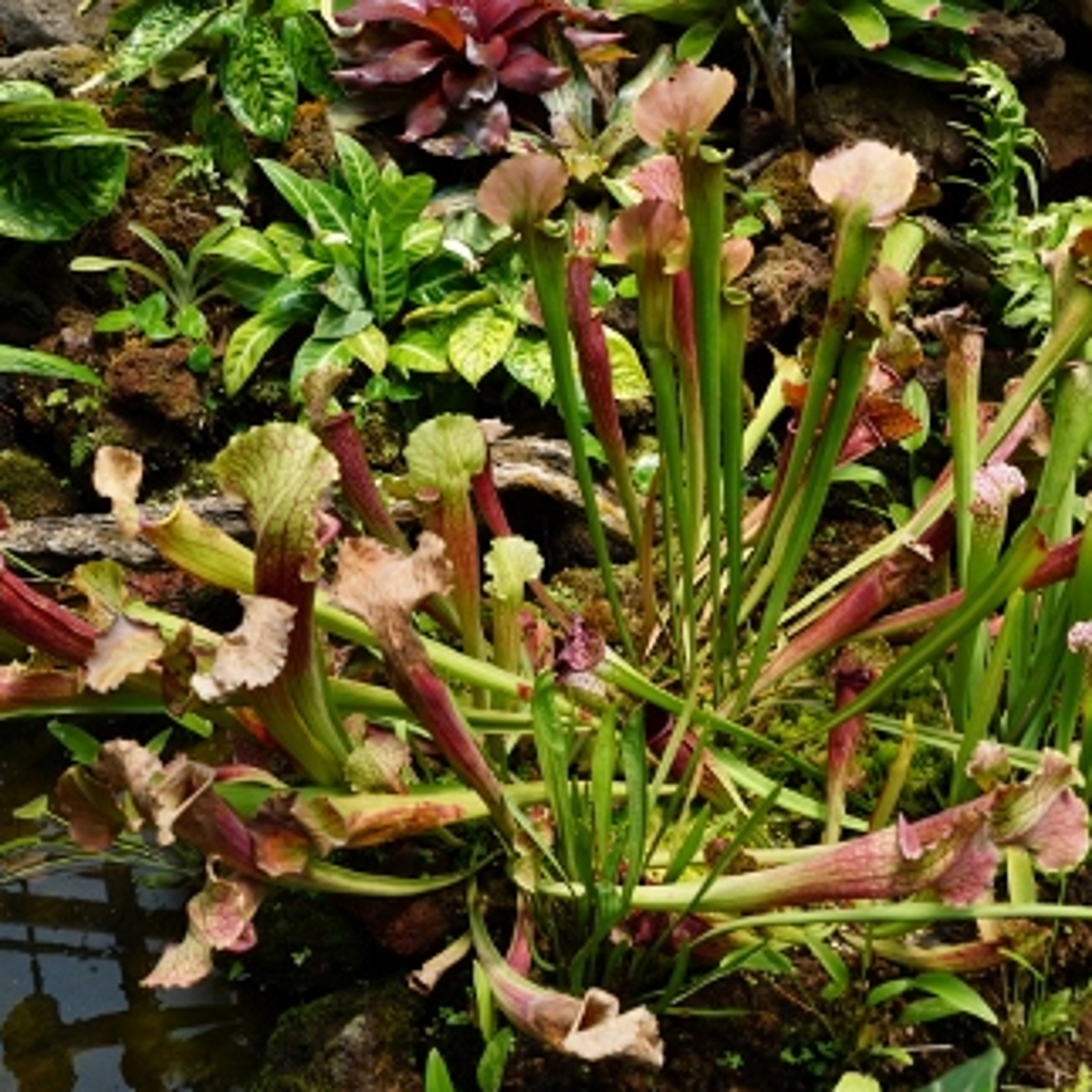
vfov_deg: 39.2
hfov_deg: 39.1
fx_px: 1535
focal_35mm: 43
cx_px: 631
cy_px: 544
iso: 100
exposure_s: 1/100
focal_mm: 22
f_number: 6.3
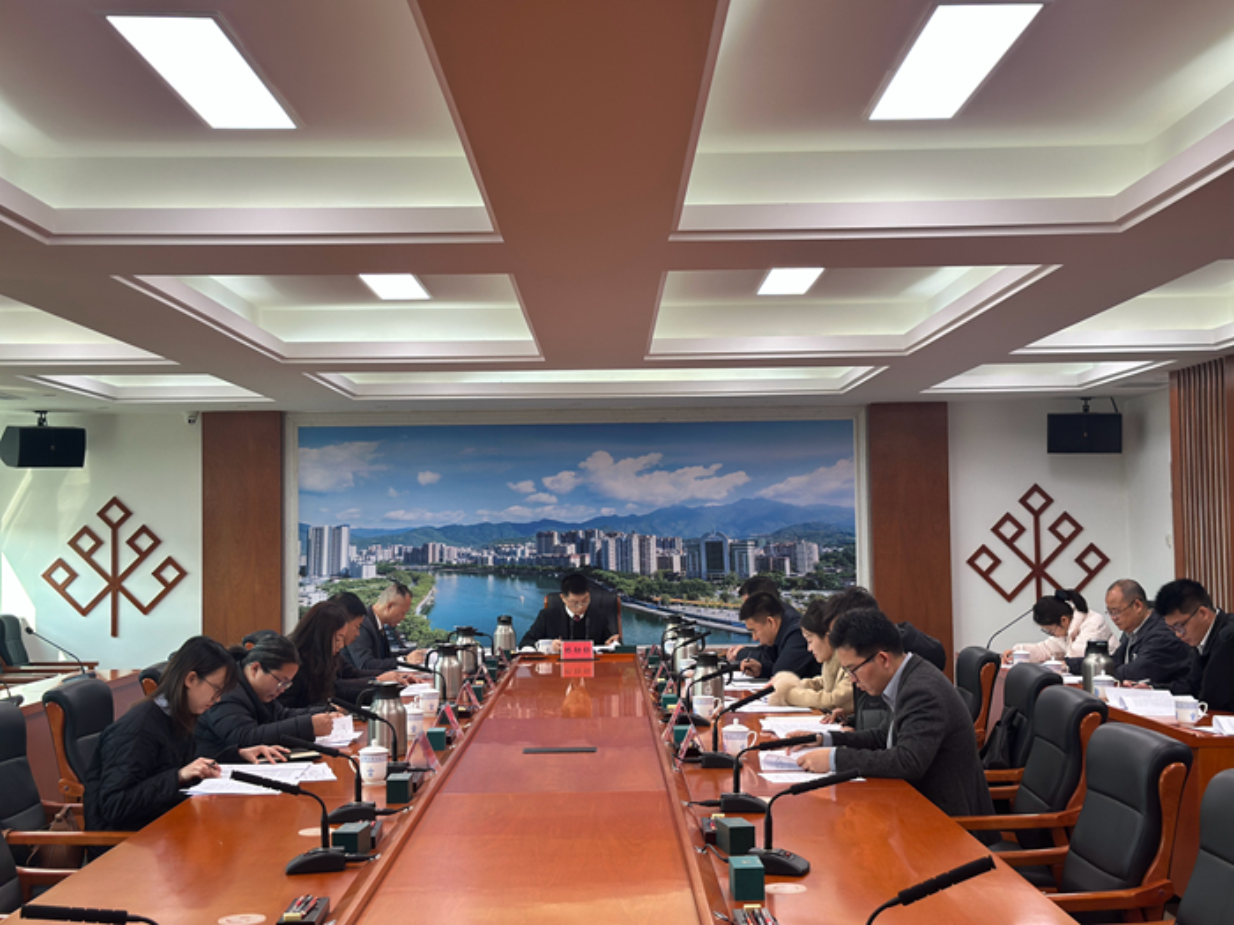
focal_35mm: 48
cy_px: 462
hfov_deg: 39.7
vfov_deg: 30.3
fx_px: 1711
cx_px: 617
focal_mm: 6.86
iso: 80
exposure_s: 1/100
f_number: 1.78
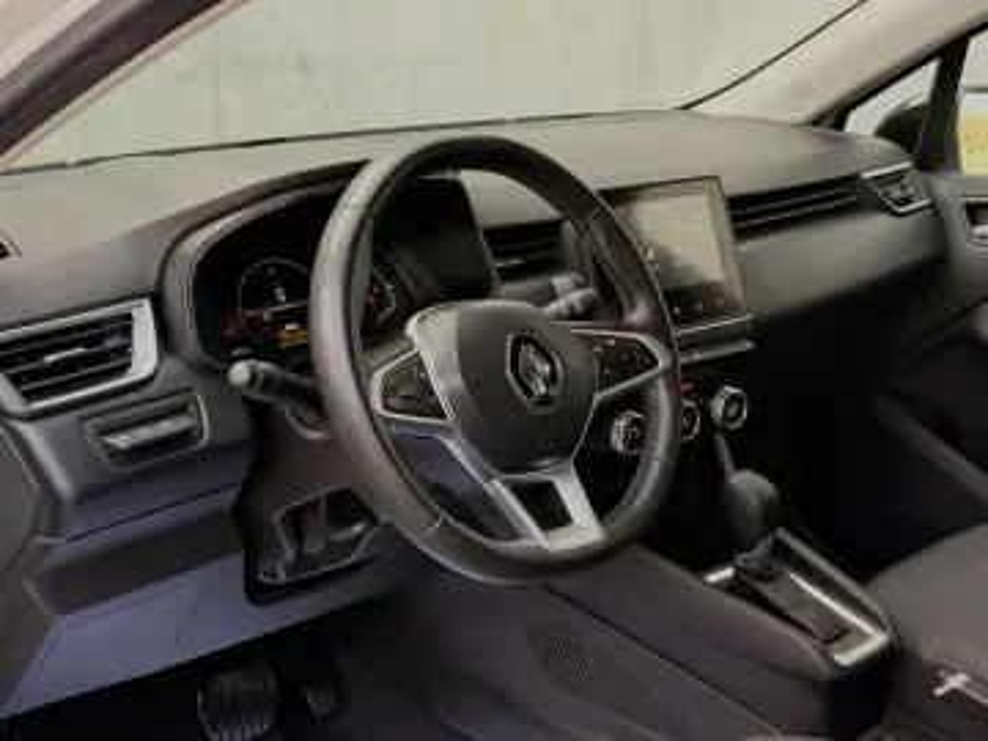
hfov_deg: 39.7
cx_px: 494
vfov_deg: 30.3
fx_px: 1370
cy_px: 370
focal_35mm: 48
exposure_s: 1/185
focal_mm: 6.76
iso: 160
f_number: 1.78
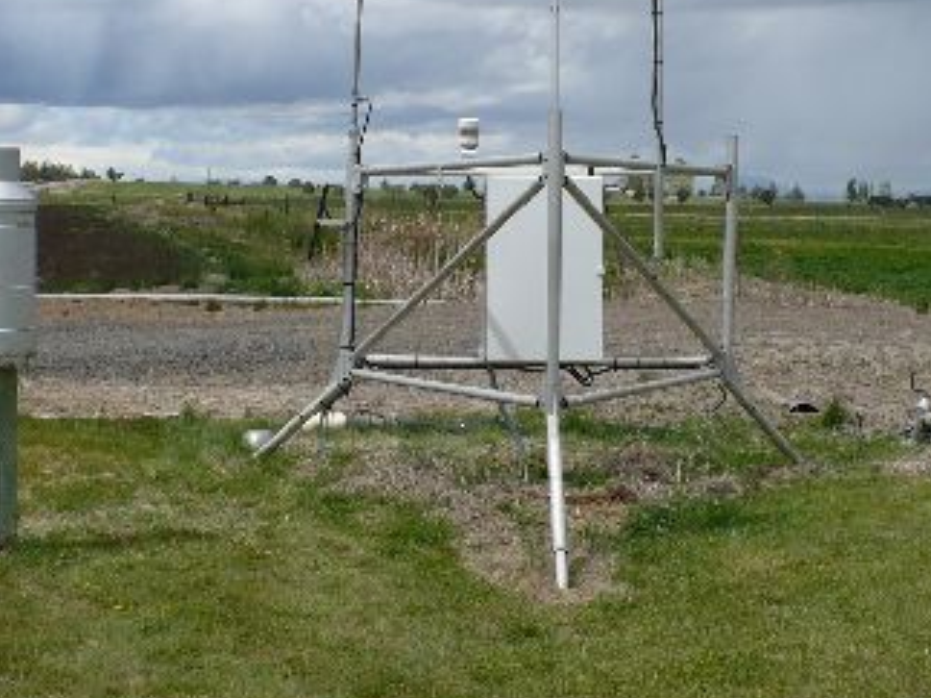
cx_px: 438
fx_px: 1667
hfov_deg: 31.2
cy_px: 267
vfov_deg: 23.6
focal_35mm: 62
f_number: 8
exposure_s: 1/250
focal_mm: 6.1
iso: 100
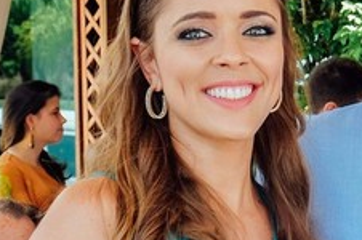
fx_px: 2028
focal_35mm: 202
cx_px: 613
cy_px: 309
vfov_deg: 6.7
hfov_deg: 9.8
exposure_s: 1/160
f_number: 5
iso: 500
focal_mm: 25.4
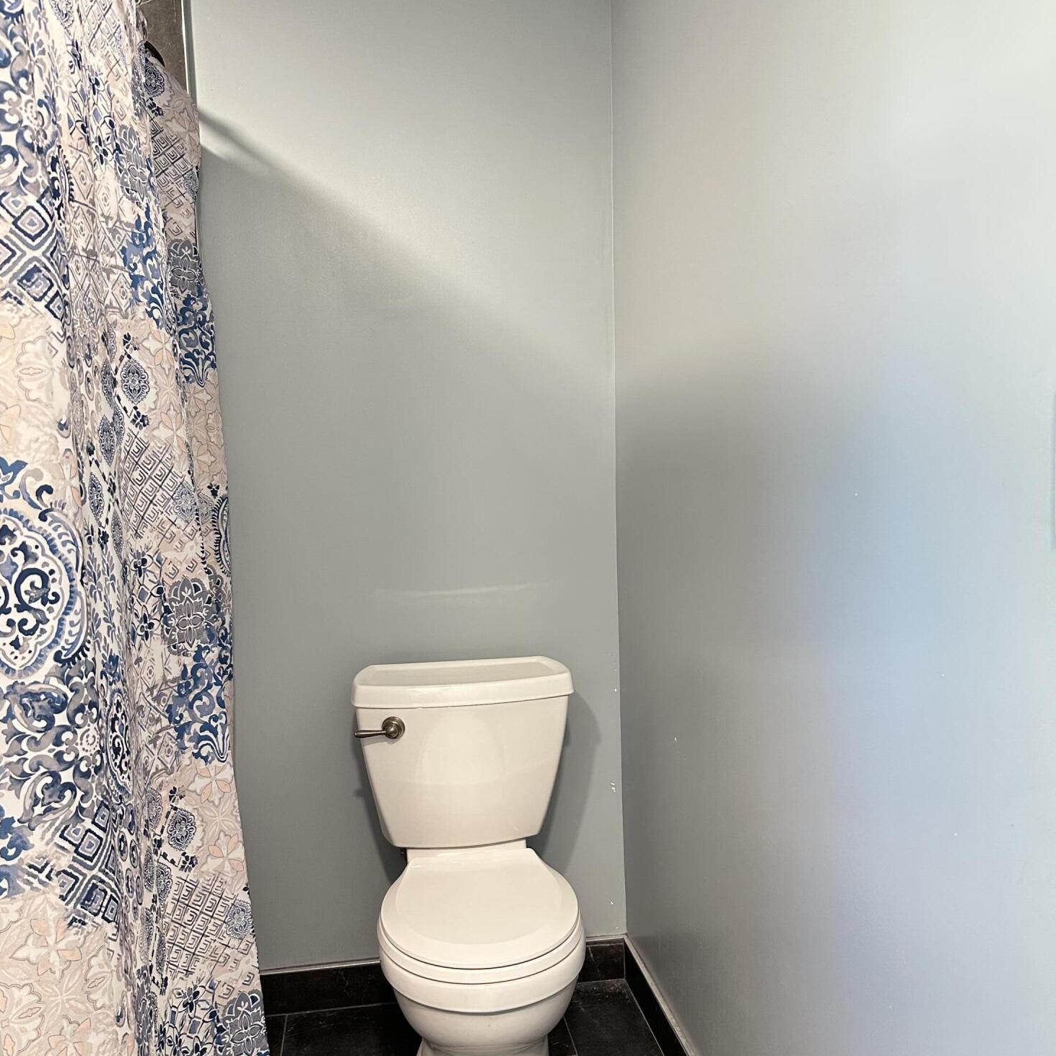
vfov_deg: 55.6
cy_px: 558
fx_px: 1001
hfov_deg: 55.6
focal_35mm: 29
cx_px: 517
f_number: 1.78
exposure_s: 1/60
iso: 320
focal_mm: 6.86
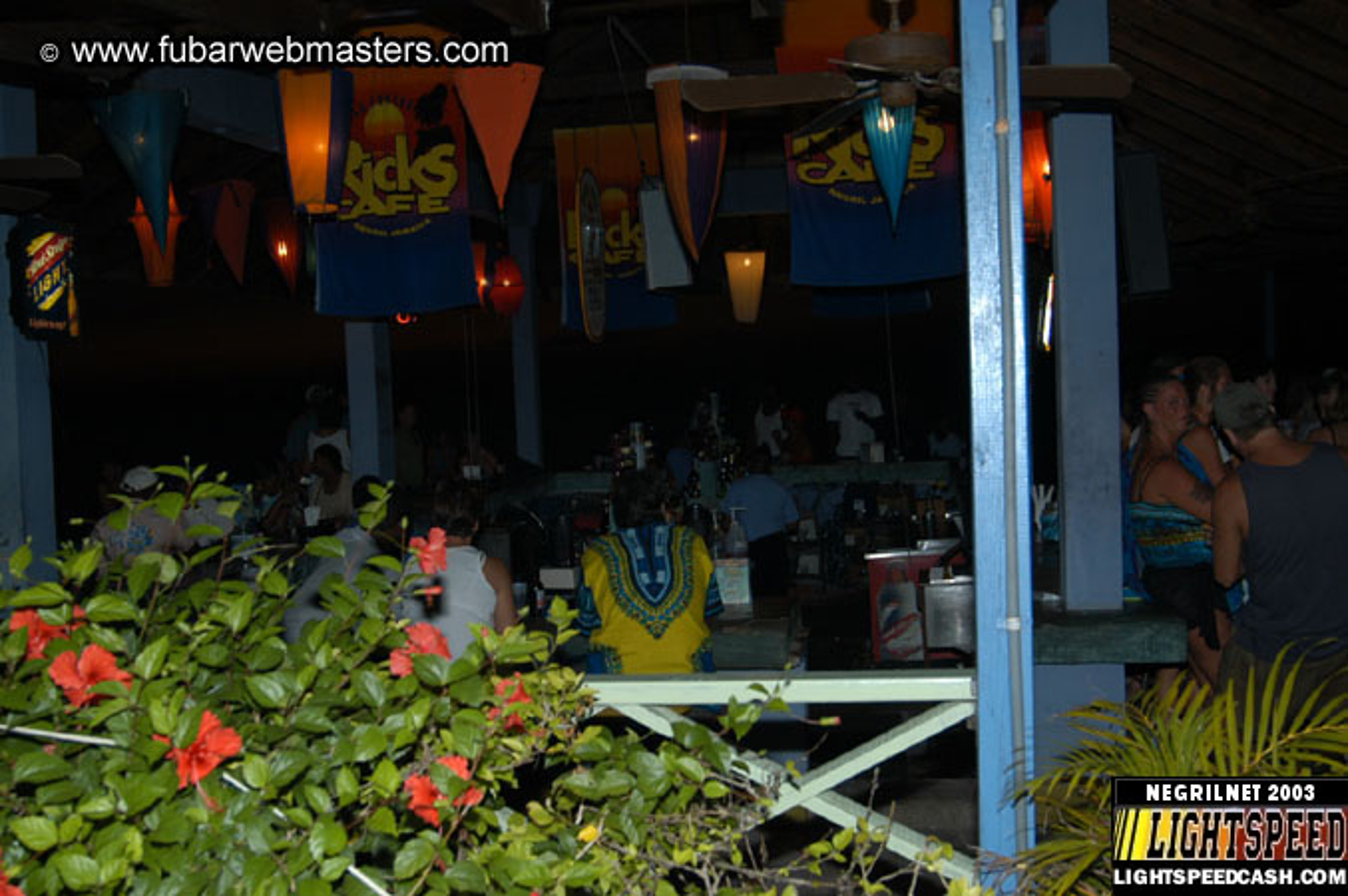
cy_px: 448
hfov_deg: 53.2
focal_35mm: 36
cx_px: 674
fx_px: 1347
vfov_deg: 36.8
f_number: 5
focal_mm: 24
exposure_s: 1/60
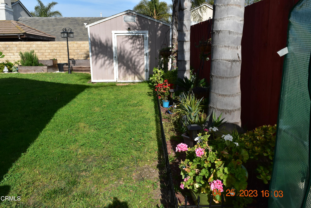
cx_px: 156
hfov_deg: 67.4
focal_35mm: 27
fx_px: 233
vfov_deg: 47.9
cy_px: 104
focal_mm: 18
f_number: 11
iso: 400
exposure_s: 1/400
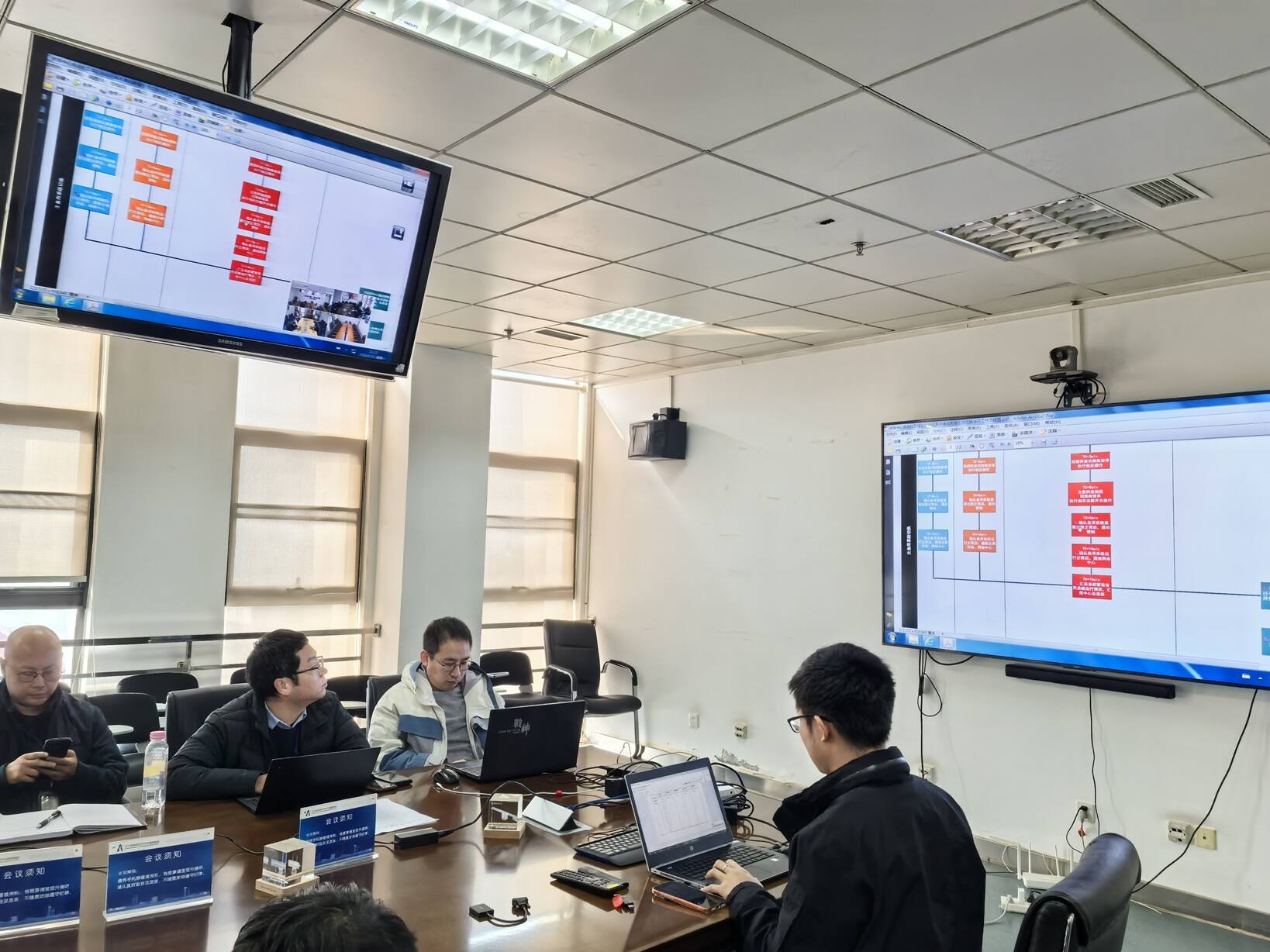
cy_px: 476
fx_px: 990
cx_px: 635
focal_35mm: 27
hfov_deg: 65.3
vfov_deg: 51.3
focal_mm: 5.75
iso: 250
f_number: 4
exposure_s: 1/100
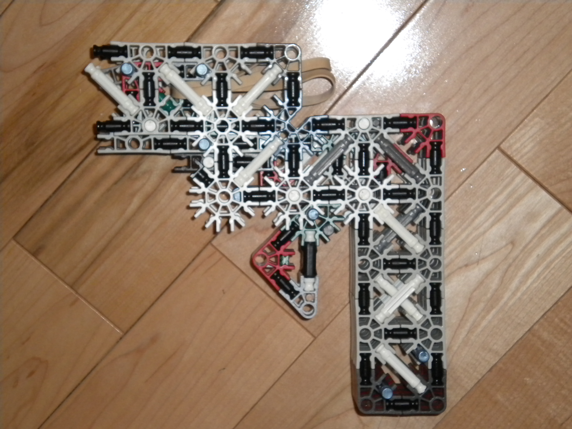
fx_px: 1124
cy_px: 214
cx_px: 286
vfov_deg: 21.6
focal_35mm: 68
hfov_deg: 28.6
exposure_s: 1/60
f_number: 4.6
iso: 400
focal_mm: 12.3
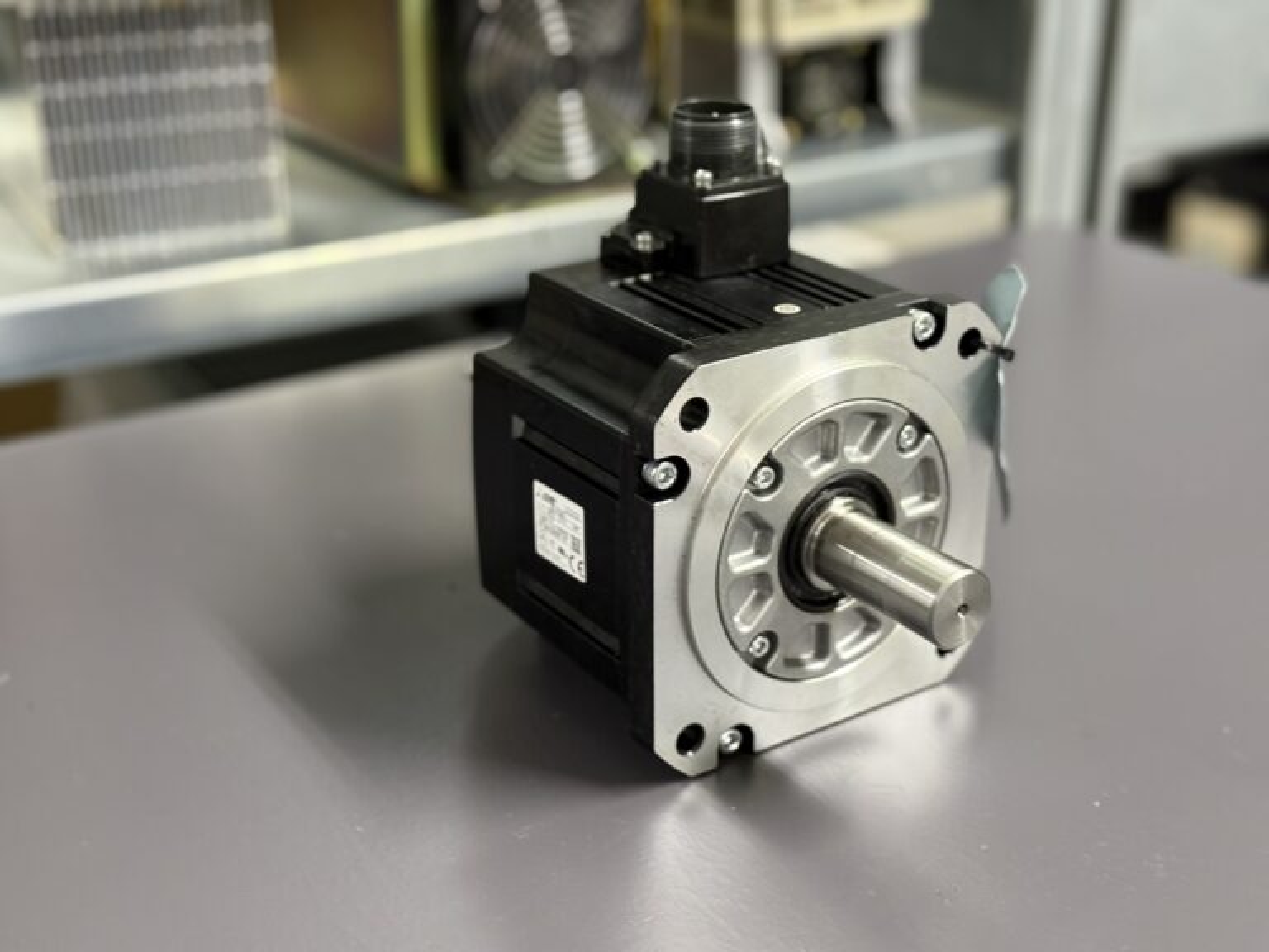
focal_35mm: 48
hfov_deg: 39.7
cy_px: 476
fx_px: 1760
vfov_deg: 30.3
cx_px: 634
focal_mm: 6.76
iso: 320
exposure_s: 1/33
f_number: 1.78
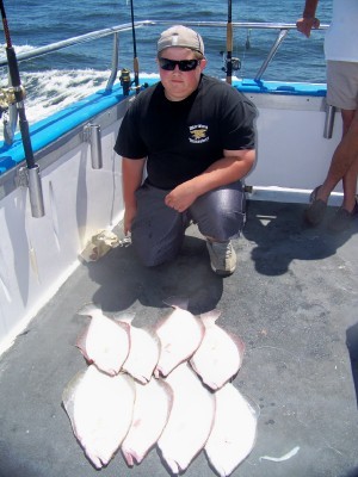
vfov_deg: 51.4
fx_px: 496
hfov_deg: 39.7
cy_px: 238
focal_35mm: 36
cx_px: 179
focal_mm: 5.85
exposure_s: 1/800
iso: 64
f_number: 2.8
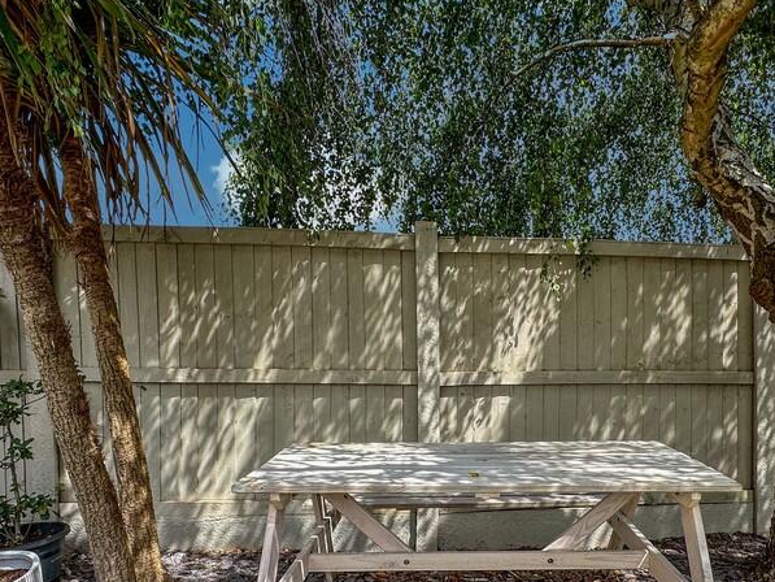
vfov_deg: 55.1
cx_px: 448
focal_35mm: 24
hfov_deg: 71.1
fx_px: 537
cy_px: 408
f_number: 2.2
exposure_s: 1/350
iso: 40
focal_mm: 2.22
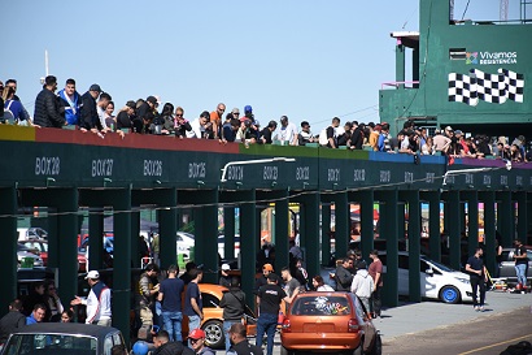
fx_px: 3102
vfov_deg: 6.5
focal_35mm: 210
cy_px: 178
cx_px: 266
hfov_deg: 9.8
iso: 200
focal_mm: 140
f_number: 5.6
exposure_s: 1/800
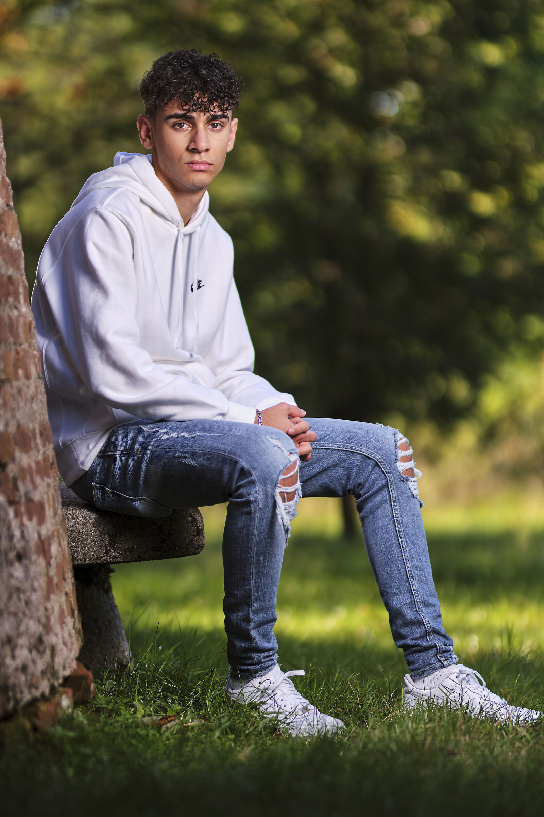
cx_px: 272
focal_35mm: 128
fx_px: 2901
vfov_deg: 16.0
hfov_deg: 10.7
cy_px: 408
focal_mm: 85
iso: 160
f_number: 1.4
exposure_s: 1/2000
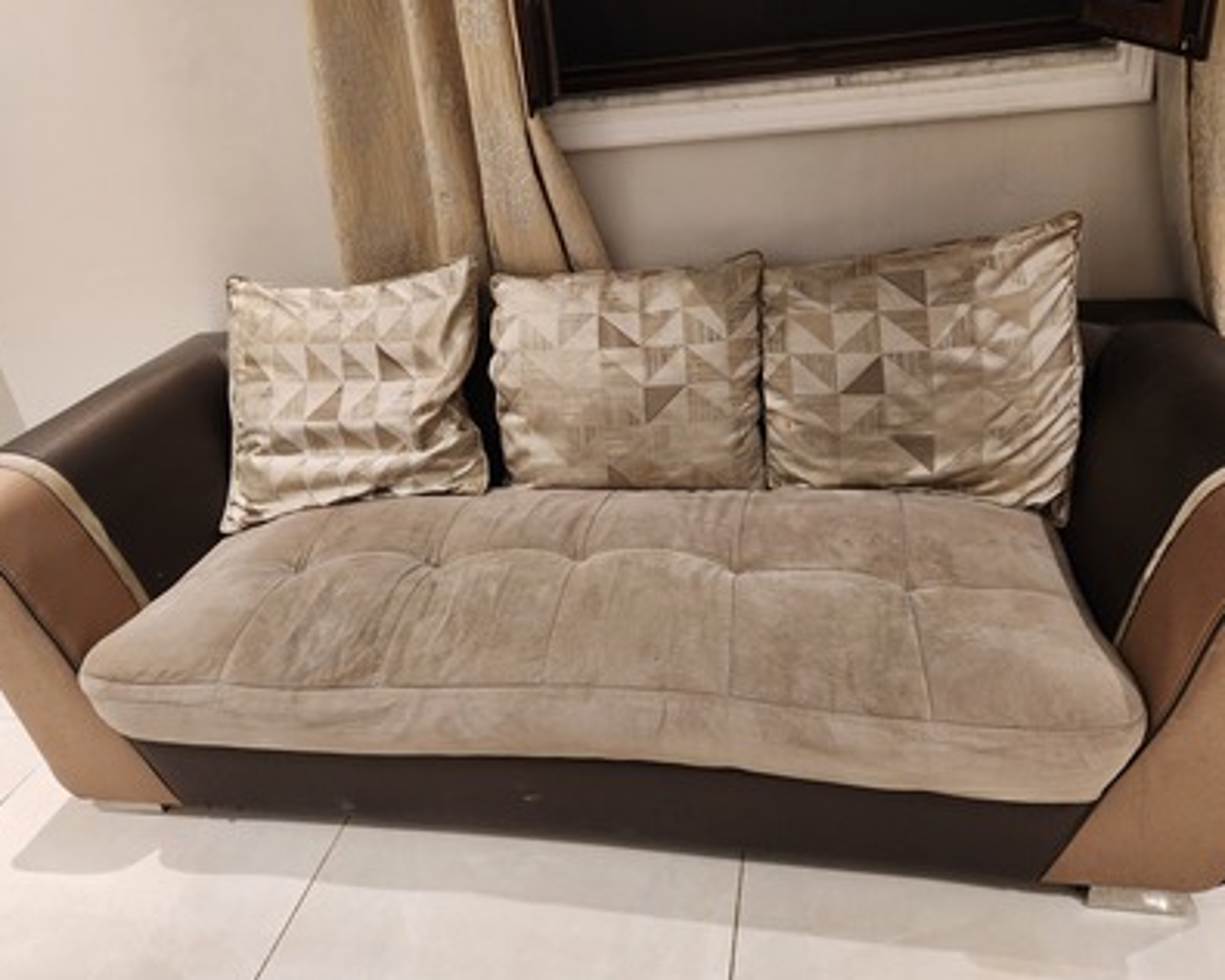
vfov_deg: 54.9
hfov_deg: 66.0
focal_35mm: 26
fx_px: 943
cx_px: 619
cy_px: 479
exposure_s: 1/100
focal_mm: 5.4
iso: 400
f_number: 1.8
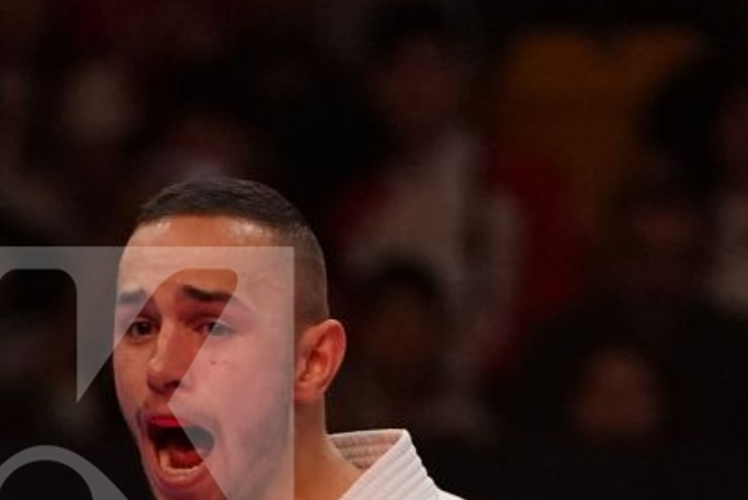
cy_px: 1058
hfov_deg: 3.0
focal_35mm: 693
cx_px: 124
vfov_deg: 2.0
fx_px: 14409
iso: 4000
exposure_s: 1/1000
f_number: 2.8
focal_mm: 158
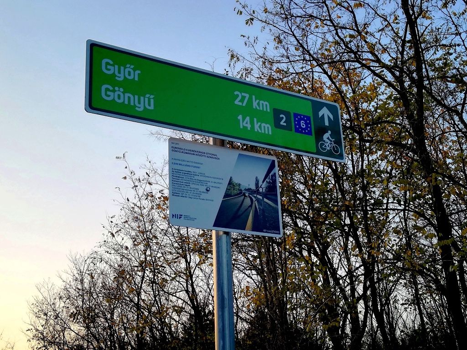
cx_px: 234
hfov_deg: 41.2
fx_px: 621
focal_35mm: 46
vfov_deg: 31.5
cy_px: 175
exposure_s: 1/160
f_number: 2.2
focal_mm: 3.81
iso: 50
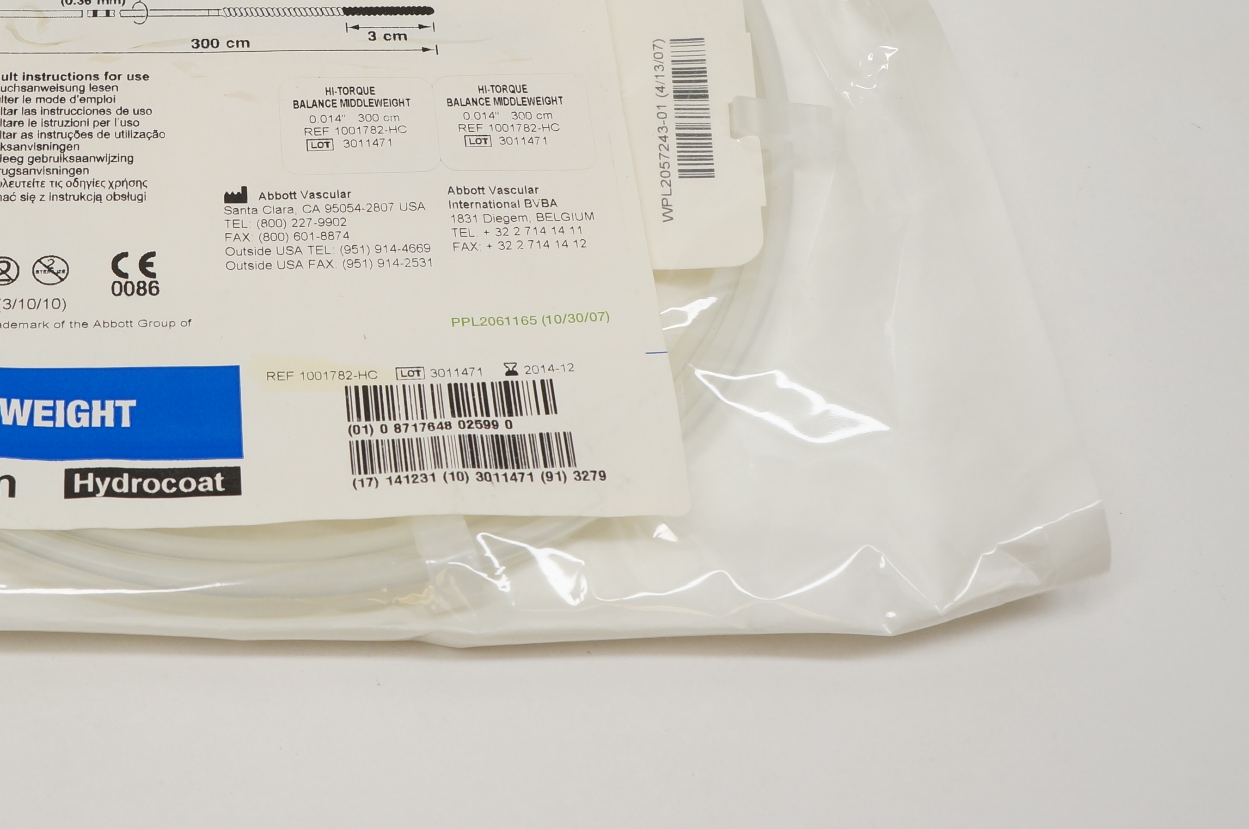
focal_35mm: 60
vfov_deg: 22.0
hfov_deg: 32.6
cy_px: 79
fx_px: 2079
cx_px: 268
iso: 400
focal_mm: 22
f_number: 6.3
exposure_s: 1/100
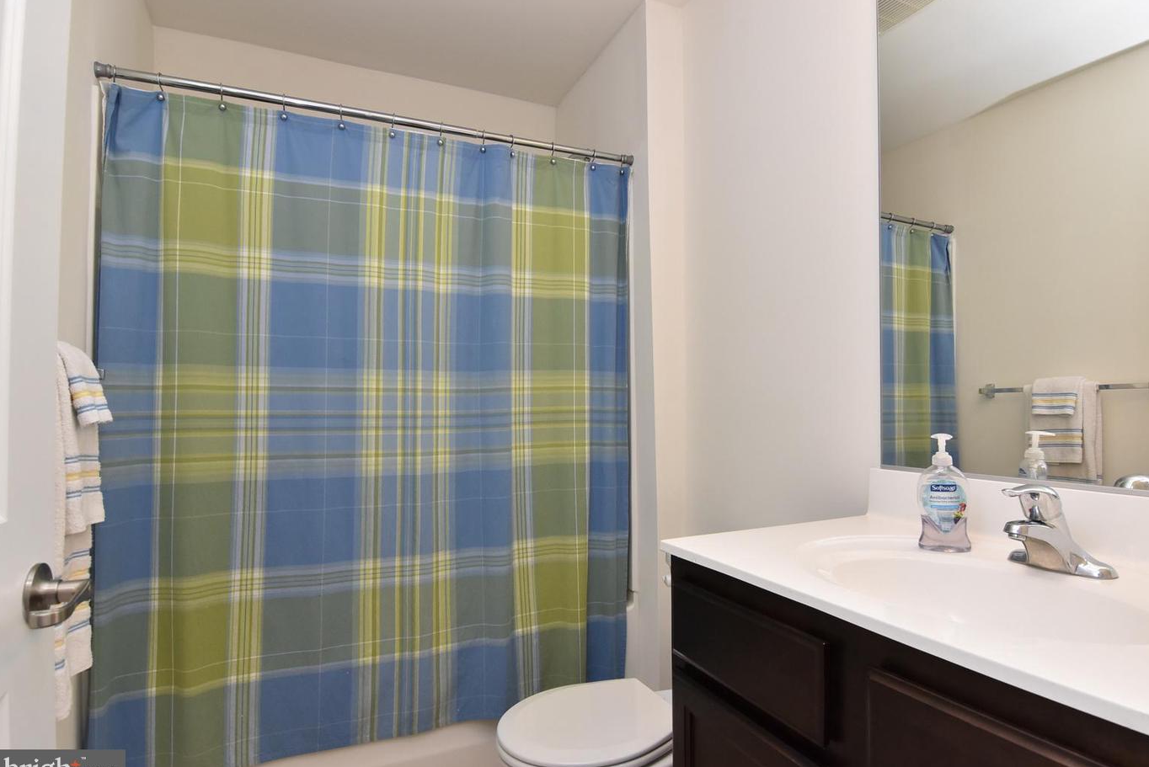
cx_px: 601
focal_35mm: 19
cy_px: 387
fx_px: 607
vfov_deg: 64.6
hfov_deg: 86.8
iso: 800
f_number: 10
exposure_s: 1/125
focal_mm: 12
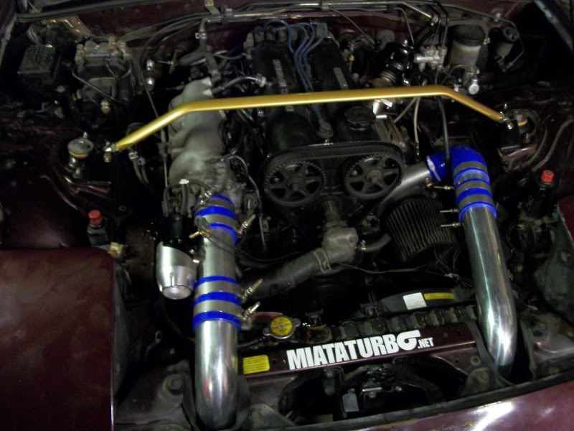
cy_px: 216
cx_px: 287
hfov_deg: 56.8
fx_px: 531
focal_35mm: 32
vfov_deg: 44.2
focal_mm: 5.7
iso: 250
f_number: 2.9
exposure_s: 1/8
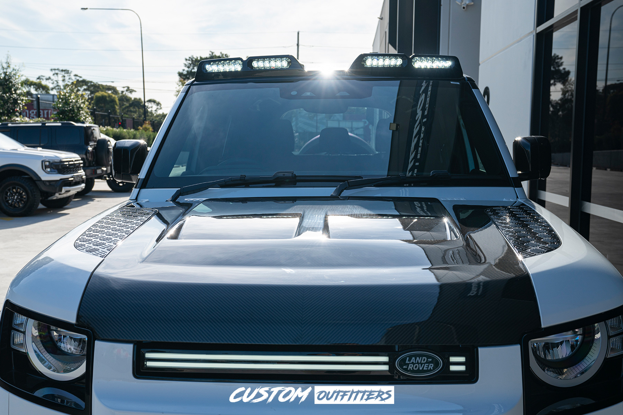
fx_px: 606
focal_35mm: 35
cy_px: 208
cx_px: 312
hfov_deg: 54.4
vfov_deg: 37.9
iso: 100
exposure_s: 1/160
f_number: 6.3
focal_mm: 35
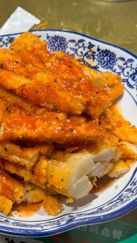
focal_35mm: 68
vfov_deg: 31.0
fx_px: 439
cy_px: 130
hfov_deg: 17.6
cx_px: 35
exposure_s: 1/100
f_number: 1.78
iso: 50
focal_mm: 6.76
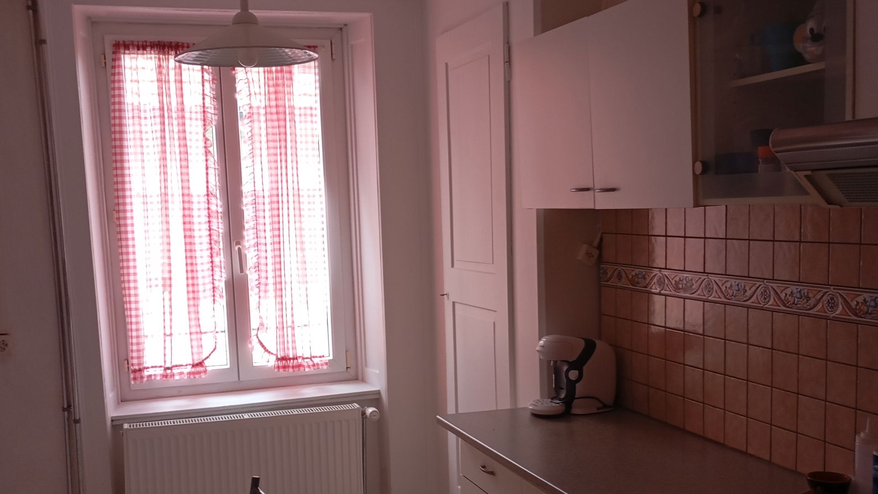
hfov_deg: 49.4
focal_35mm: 41
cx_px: 443
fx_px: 955
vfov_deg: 28.8
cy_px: 327
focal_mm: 4.27
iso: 735
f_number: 1.8
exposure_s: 1/33.3
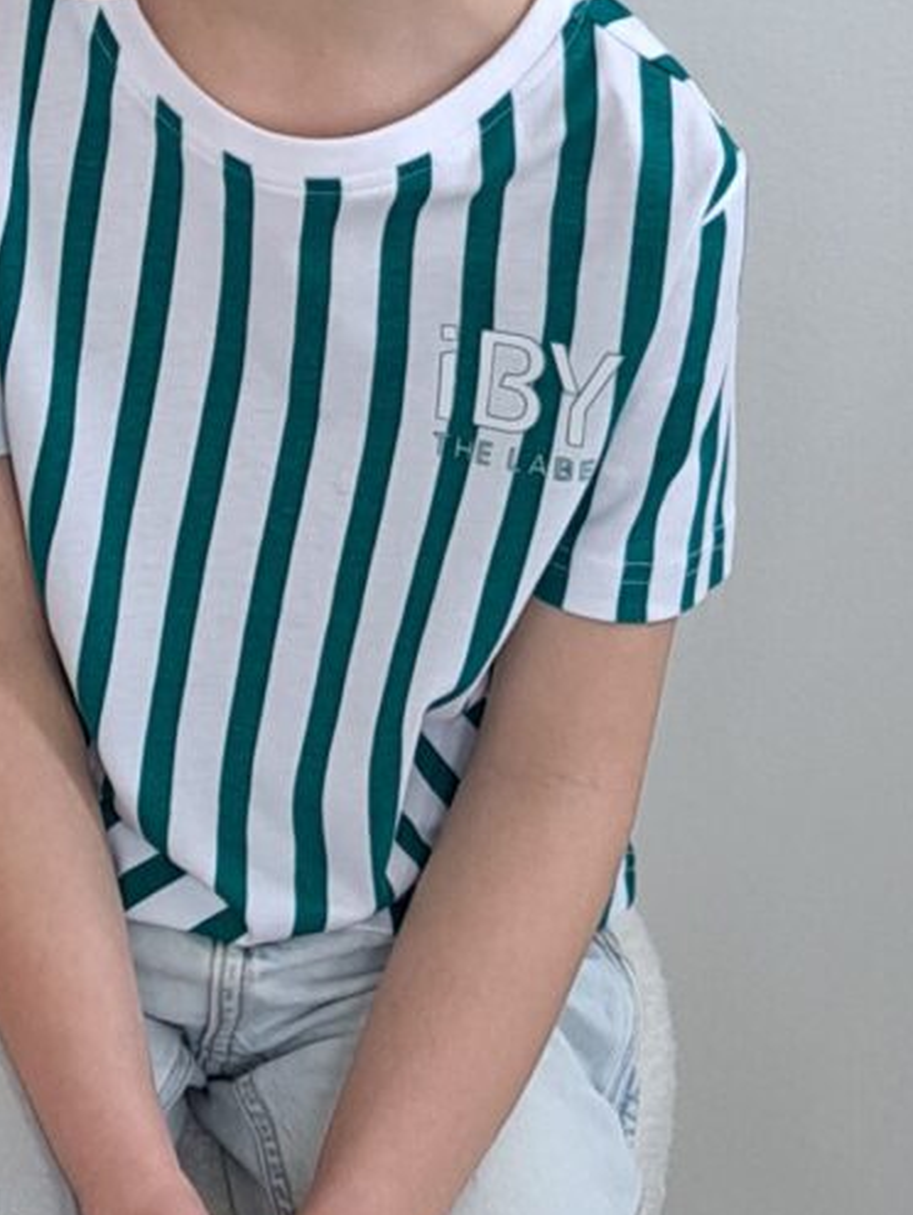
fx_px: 4355
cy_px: -88
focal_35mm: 124
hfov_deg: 11.5
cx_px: -412
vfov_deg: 15.5
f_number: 1.8
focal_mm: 5.23
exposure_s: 1/50
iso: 100
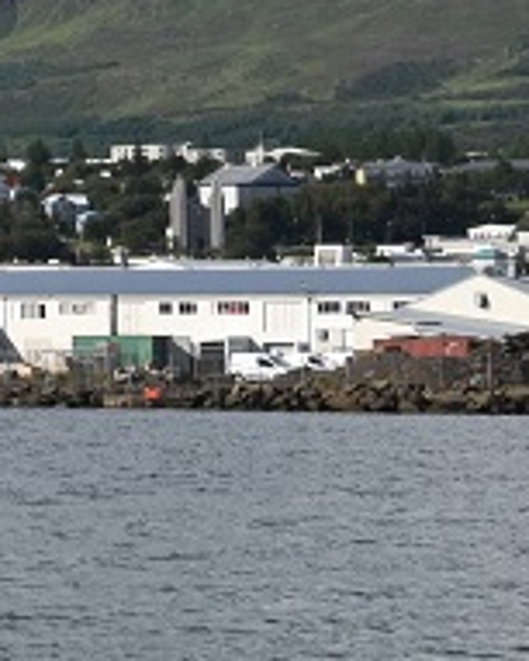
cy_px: 14
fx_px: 4713
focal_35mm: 241
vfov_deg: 8.0
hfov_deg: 5.9
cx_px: -1210
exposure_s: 1/500
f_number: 11
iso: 200
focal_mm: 32
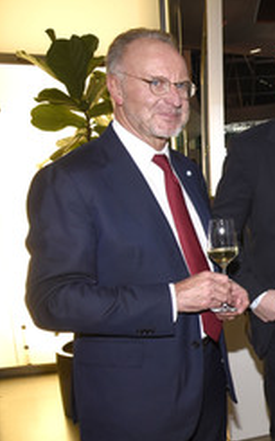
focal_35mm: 45
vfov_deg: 44.1
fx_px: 540
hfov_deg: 23.4
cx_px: 404
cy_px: 268
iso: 1600
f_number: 6.3
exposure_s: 1/80
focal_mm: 24
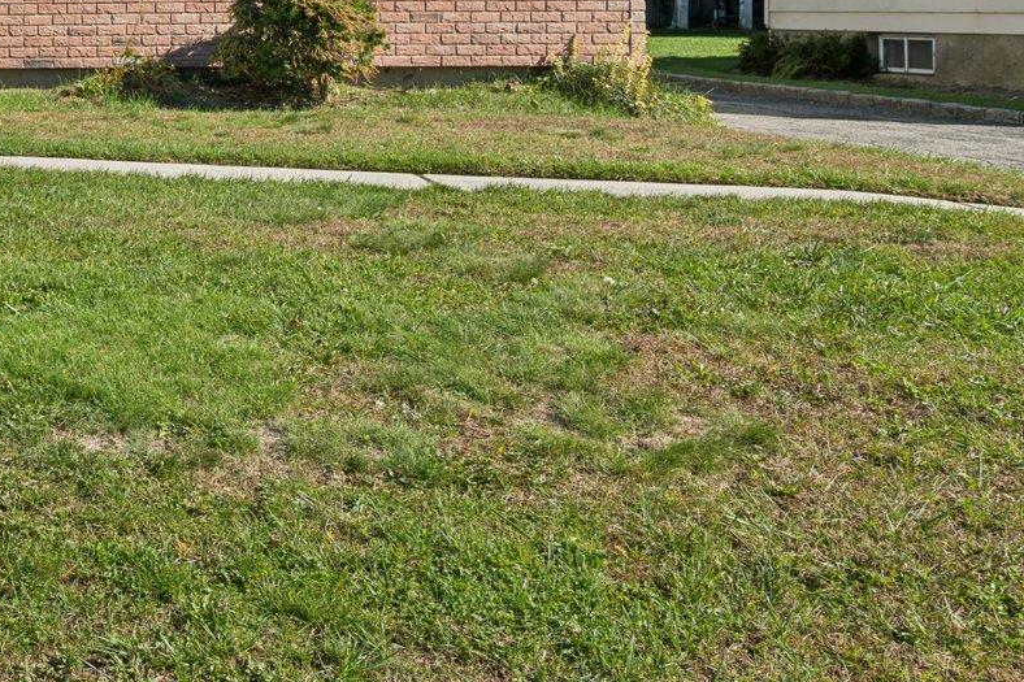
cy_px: 20
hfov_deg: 30.6
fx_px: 1479
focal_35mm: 52
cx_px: -285
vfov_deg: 24.9
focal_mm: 20
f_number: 8
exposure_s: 1/200
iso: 100
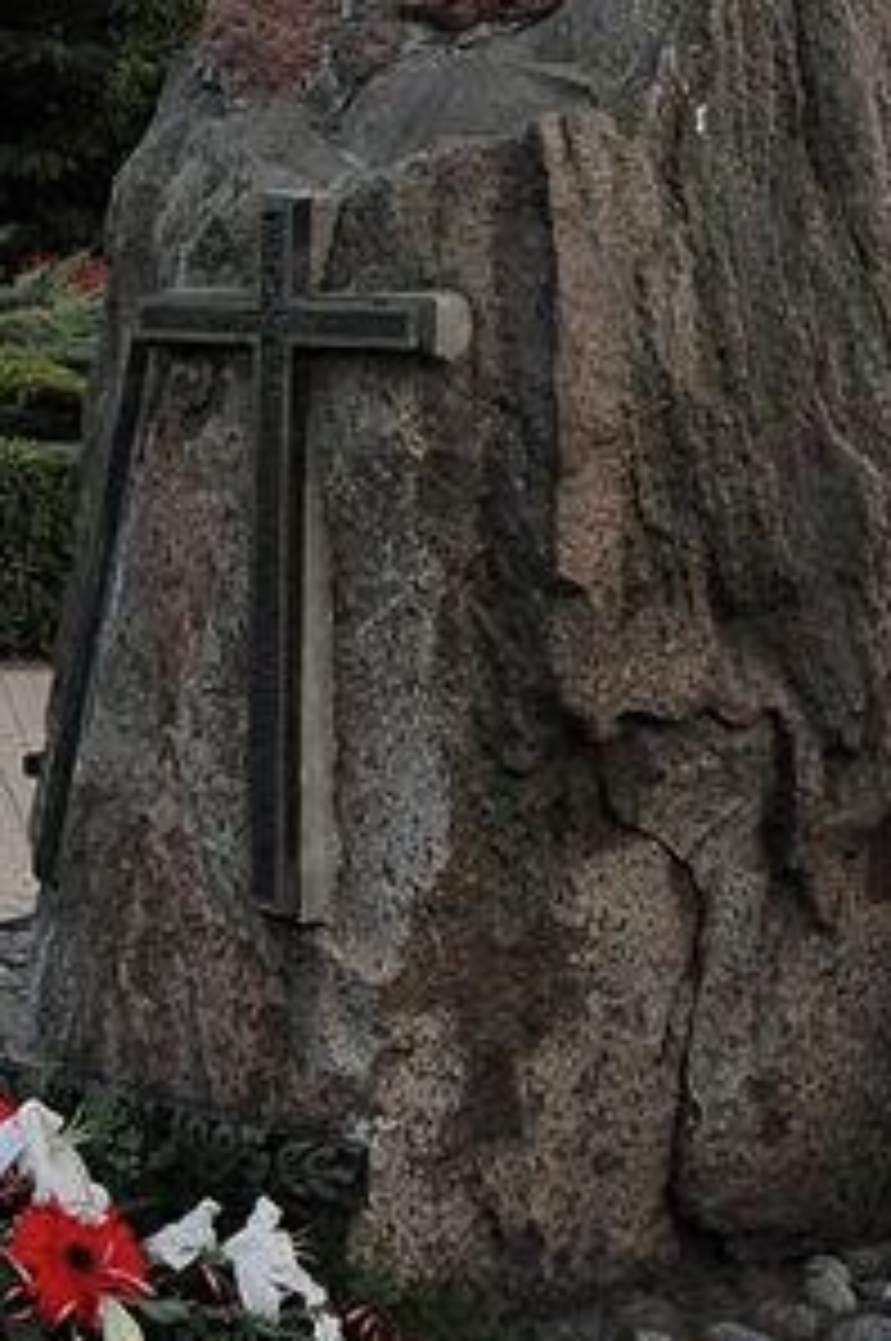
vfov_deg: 24.8
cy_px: -68
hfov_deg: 17.7
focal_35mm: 77
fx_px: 2865
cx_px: 443
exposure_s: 1/320
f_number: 9
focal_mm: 18
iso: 1600
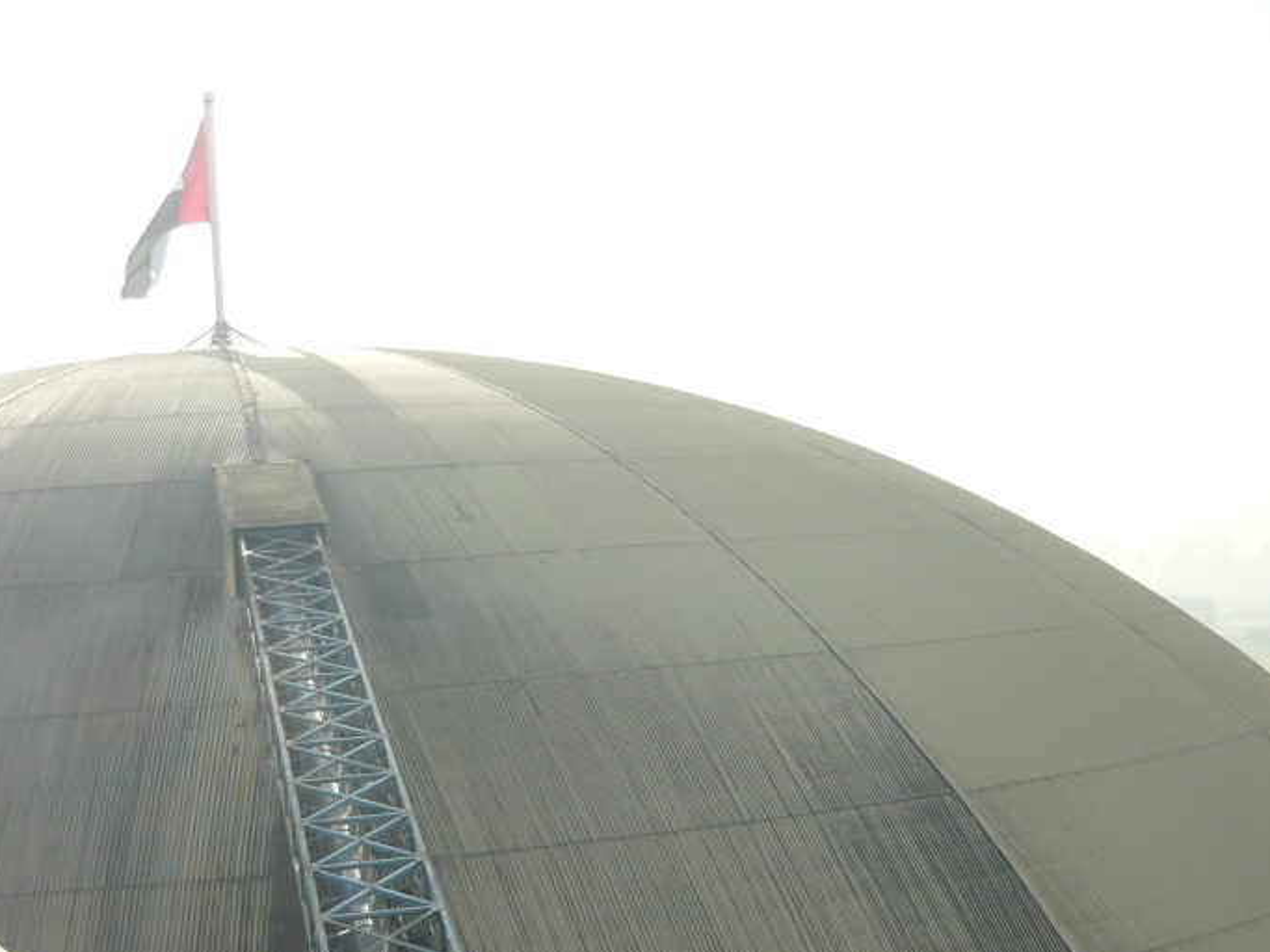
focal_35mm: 54
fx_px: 1981
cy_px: 623
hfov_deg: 35.5
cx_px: 643
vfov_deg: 26.9
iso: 100
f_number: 8
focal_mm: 5.5
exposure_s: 1/160
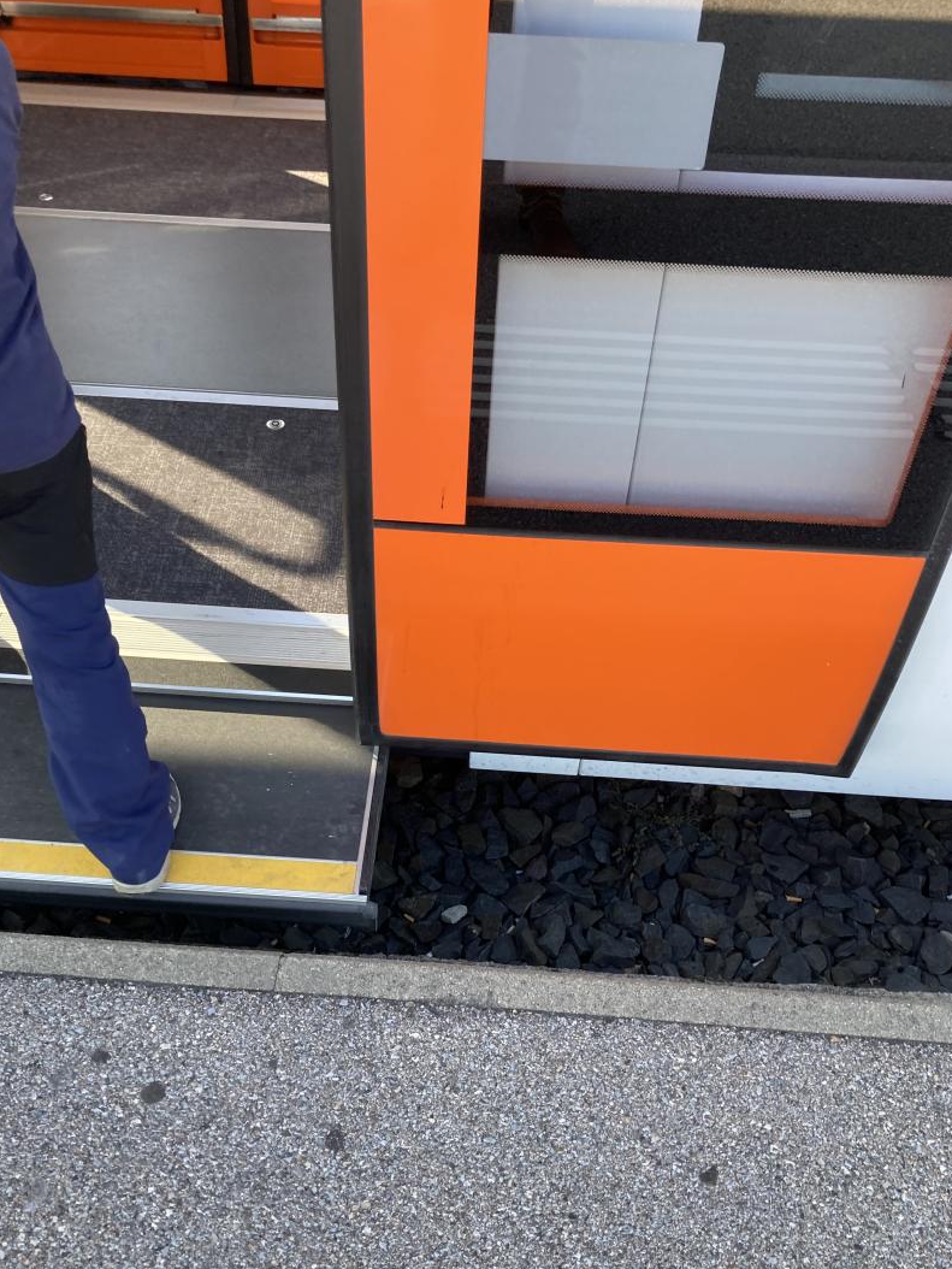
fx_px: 1246
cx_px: 420
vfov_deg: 53.7
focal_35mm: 34
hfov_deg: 41.7
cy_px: 744
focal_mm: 3.99
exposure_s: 1/121
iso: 32
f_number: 1.8
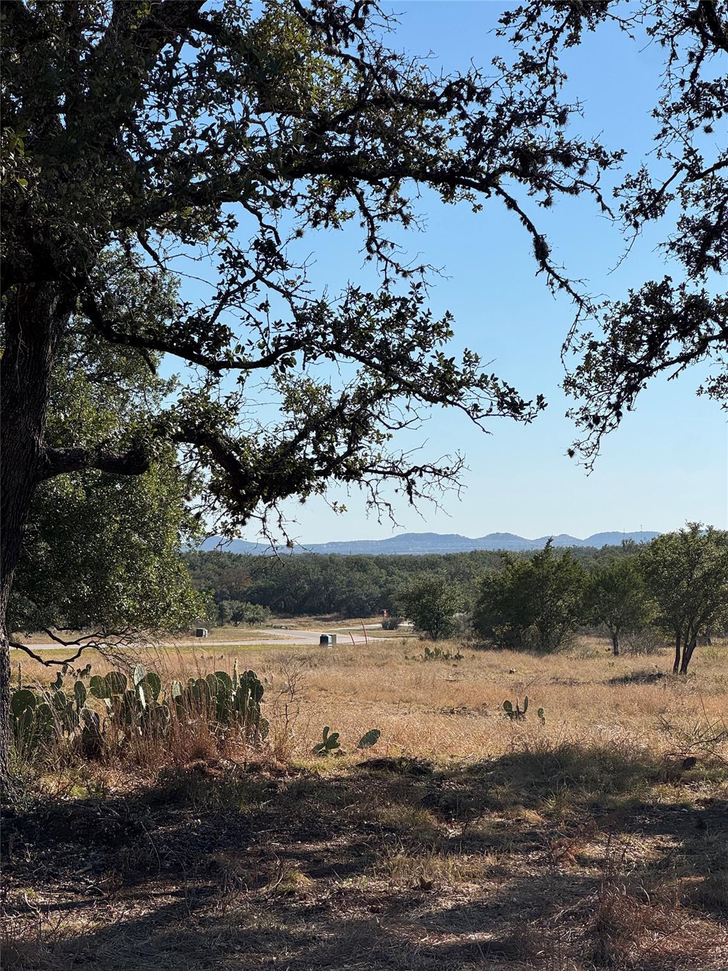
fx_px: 2159
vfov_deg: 25.3
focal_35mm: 77
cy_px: 486
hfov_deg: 19.1
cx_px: 364
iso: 25
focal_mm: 9
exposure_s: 1/1325
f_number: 2.8
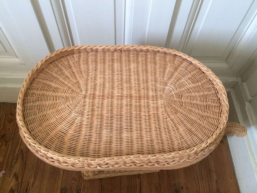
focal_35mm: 29
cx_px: 128
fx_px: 215
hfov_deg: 61.7
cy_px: 96
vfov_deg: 48.2
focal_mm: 4.15
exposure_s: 1/25
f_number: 2.2
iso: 250
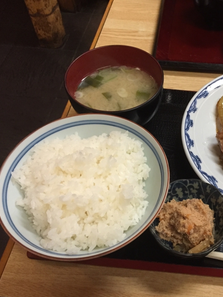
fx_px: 335
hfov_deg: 35.3
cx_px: 187
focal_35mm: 39
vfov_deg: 47.9
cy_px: 149
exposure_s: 1/33
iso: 320
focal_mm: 4.15
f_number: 2.2
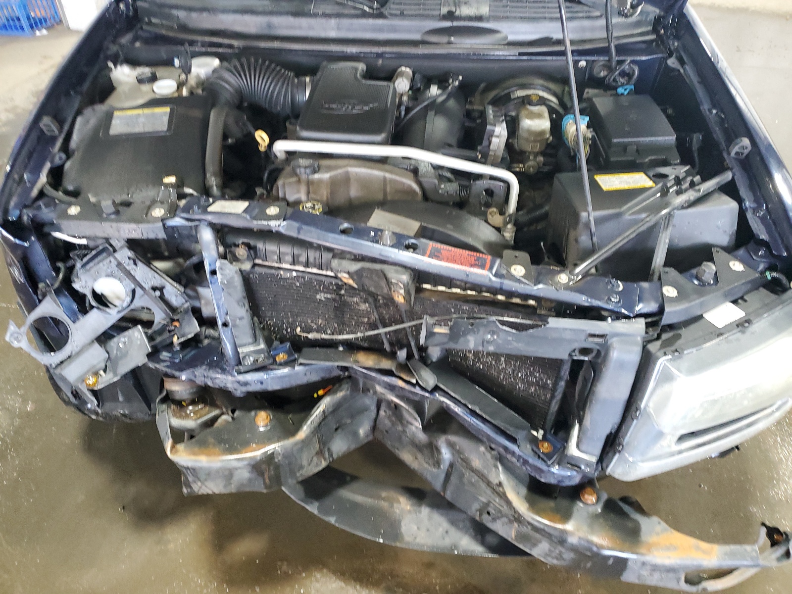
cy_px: 297
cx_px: 396
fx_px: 595
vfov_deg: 53.1
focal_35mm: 26
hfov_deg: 67.3
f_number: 1.5
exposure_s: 1/40
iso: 365
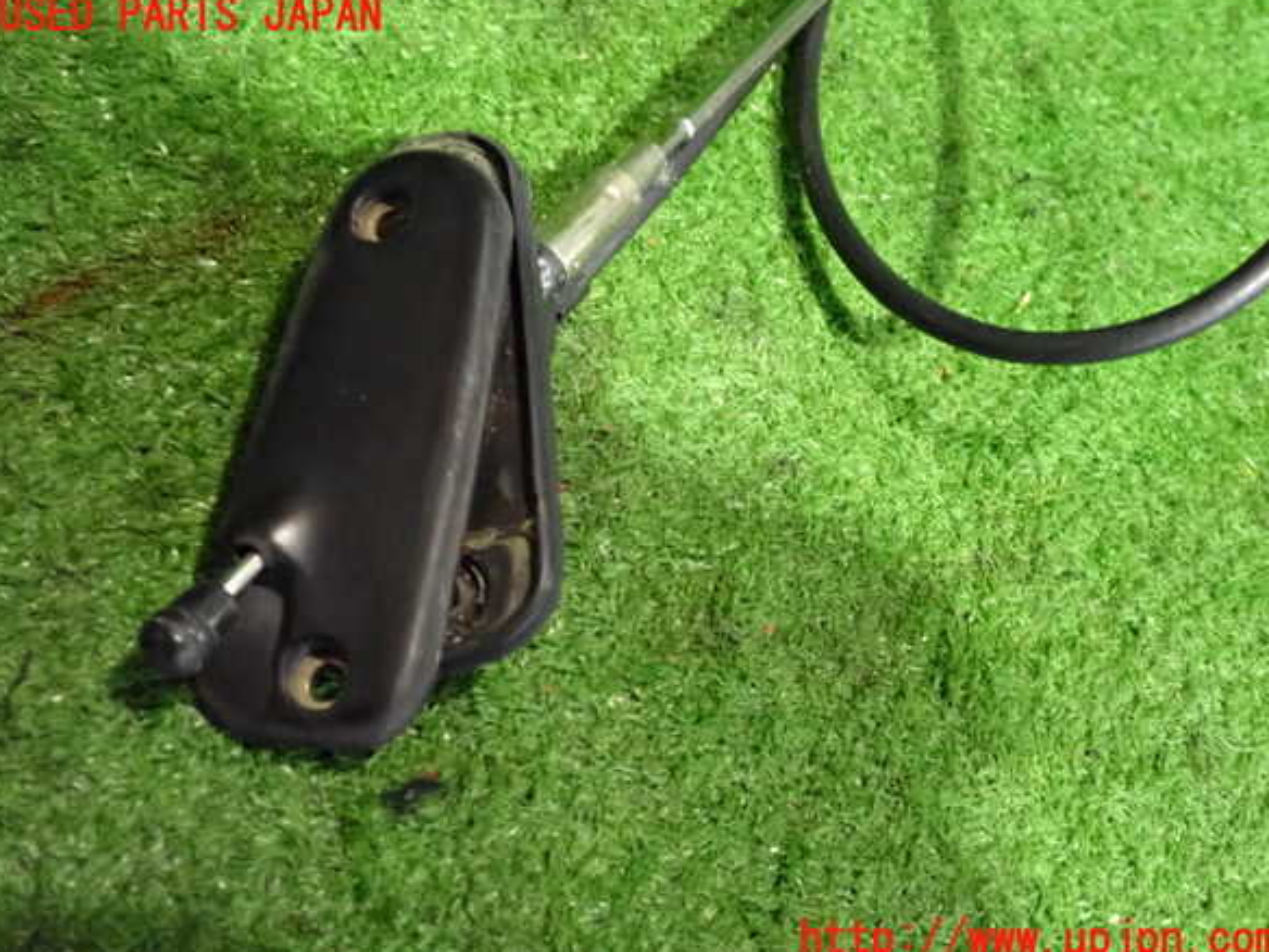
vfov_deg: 38.7
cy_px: 478
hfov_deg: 50.1
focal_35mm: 37
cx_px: 639
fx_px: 1356
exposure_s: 1/60
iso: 2500
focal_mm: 6.37
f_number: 2.5
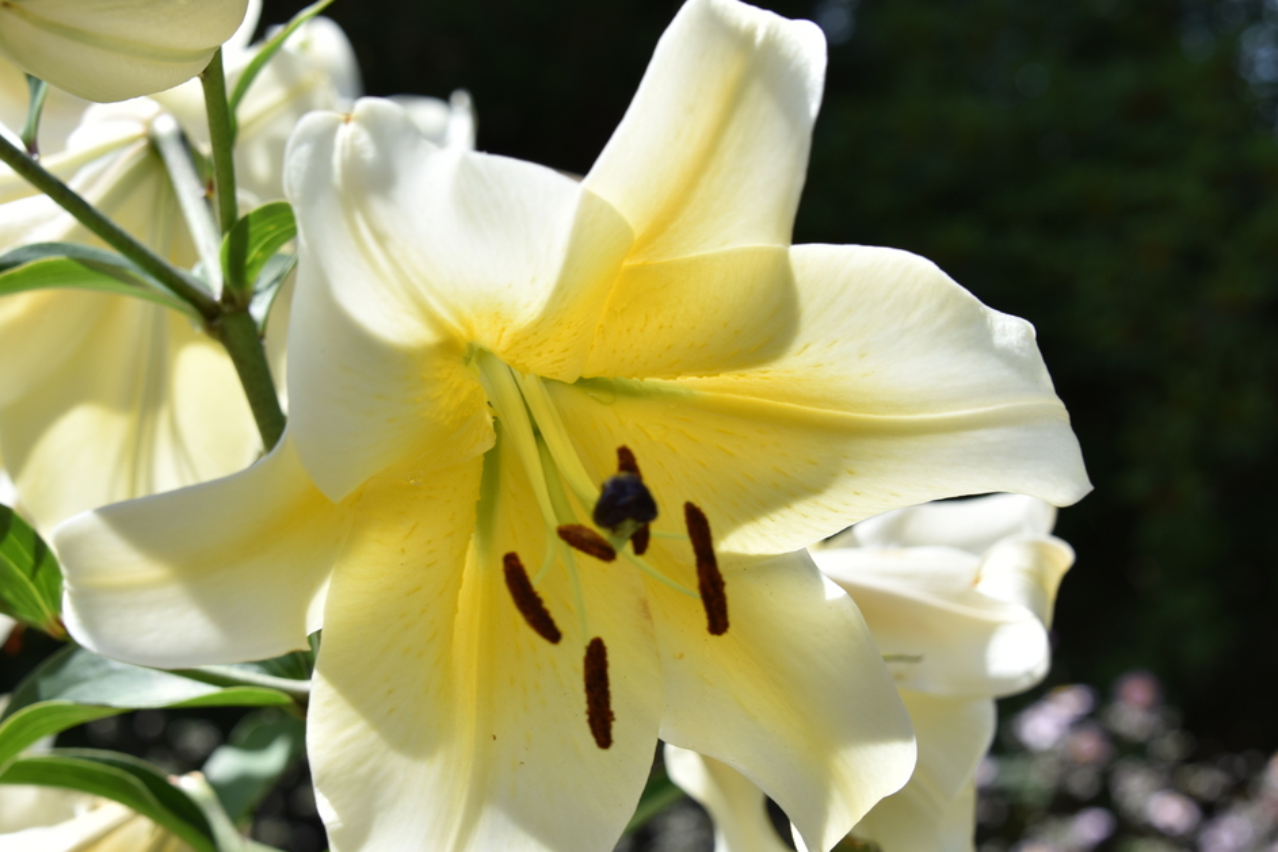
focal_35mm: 76
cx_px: 531
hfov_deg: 26.6
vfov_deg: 17.9
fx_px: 2698
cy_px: 484
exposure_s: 1/250
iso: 100
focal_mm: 56
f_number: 8
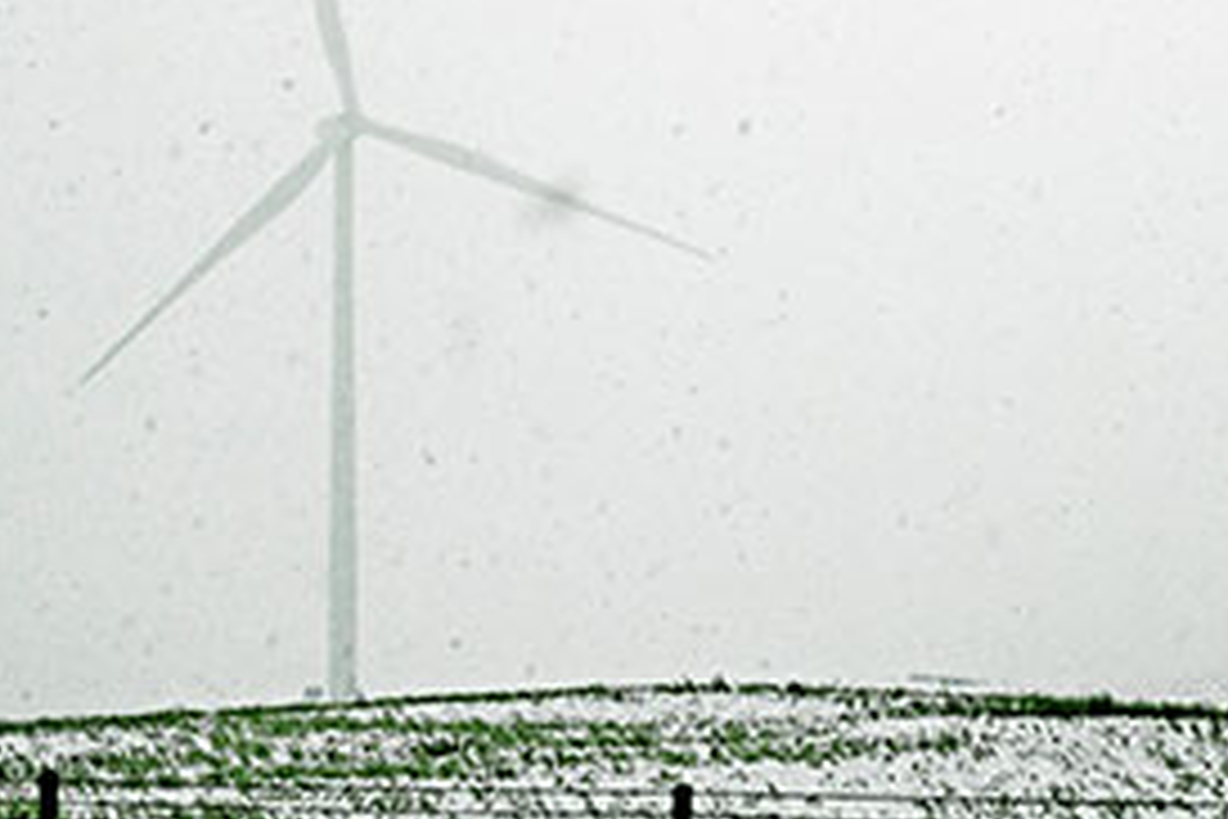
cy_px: 385
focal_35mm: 55
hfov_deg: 36.1
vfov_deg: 24.6
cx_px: 742
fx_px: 1876
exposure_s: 1/400
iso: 64
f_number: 10
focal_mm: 20
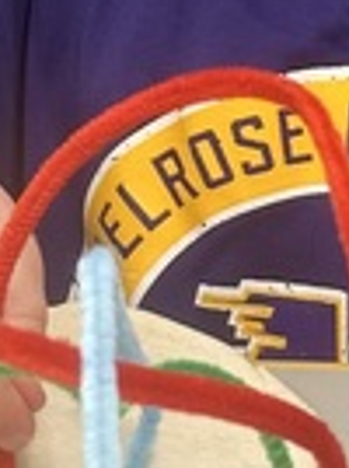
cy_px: 91
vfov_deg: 10.7
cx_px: -168
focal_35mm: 184
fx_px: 2481
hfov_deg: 7.9
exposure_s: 1/60
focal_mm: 6.86
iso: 125
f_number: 1.78
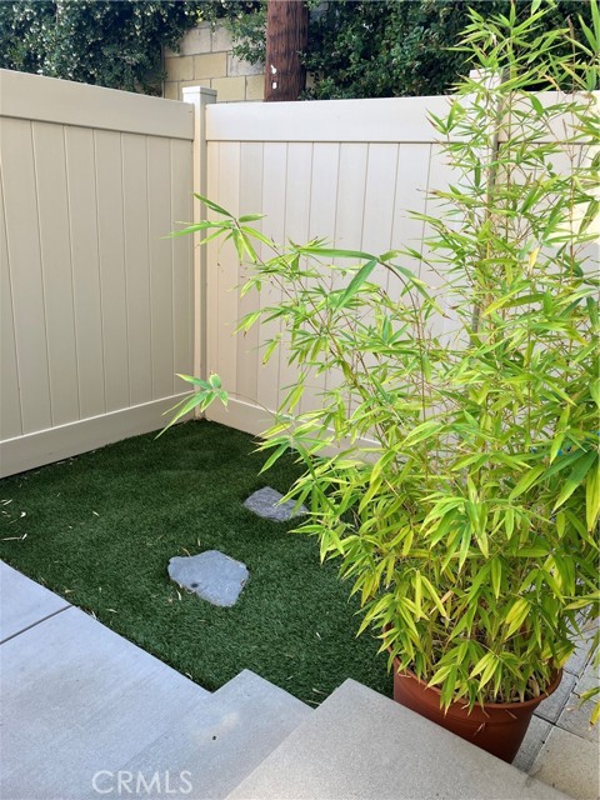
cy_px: 400
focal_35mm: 28
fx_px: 647
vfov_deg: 63.4
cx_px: 300
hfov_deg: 49.7
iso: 25
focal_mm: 3.99
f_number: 1.8
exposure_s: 1/121
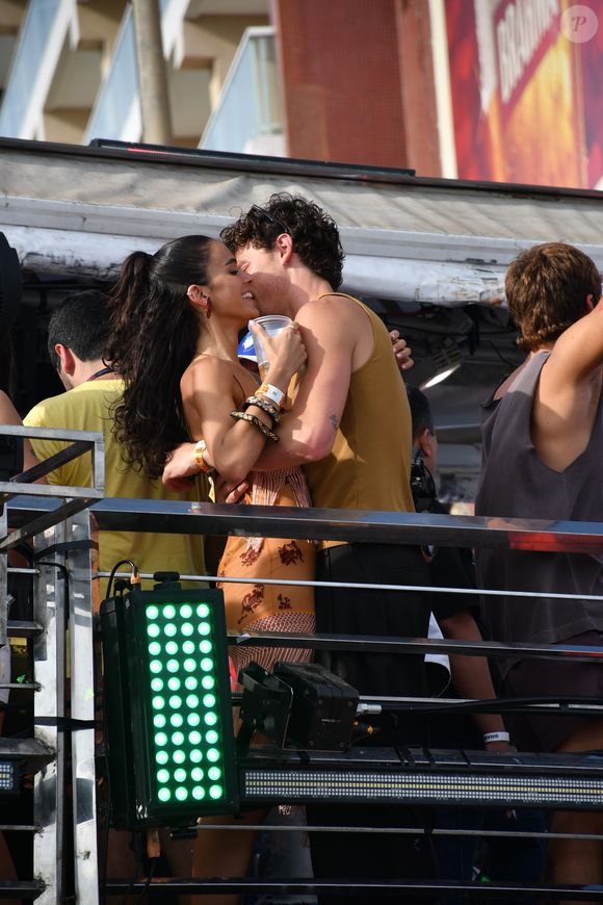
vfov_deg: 9.8
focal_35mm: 210
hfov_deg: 6.5
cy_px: 452
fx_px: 5276
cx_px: 302
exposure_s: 1/400
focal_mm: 140
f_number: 5.6
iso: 100
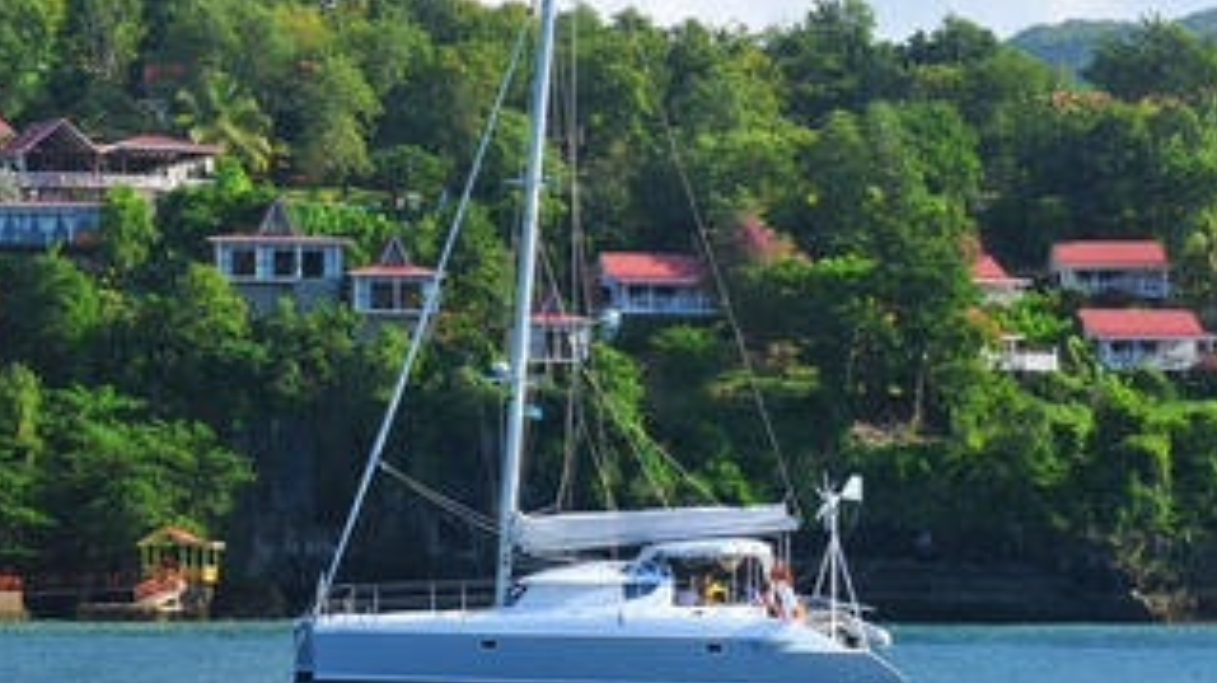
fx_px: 3967
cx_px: 298
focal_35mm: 123
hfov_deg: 17.3
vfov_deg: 9.8
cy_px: 290
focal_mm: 50
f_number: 5.6
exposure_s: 1/160
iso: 200
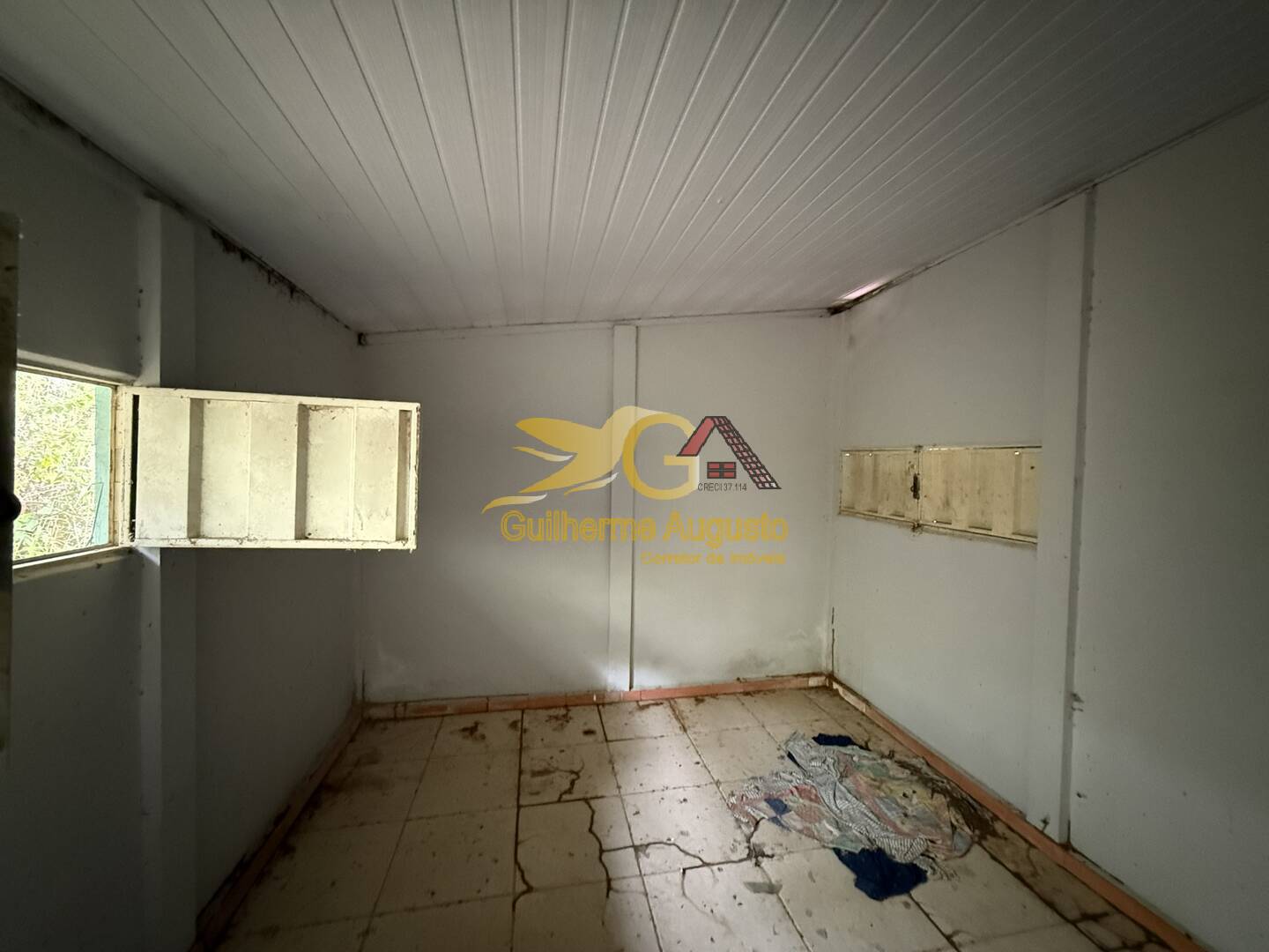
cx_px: 634
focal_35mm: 14
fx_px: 513
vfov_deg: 85.7
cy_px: 476
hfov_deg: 102.1
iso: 1600
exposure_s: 1/40
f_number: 2.2
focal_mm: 2.22
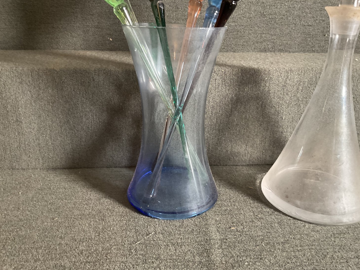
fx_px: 312
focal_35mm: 30
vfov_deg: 46.8
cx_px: 183
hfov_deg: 60.0
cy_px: 133
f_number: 1.8
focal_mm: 3
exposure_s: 1/40
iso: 200
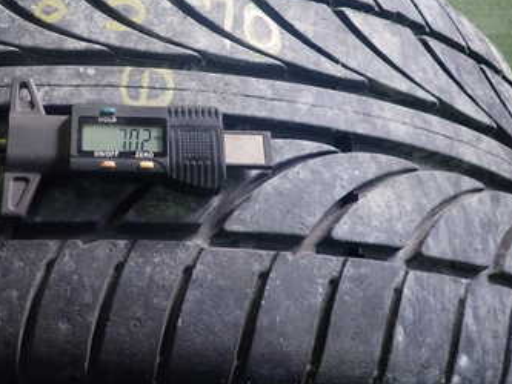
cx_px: 111
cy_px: 118
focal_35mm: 45
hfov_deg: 40.5
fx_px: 666
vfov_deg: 31.9
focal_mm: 4.5
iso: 200
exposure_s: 1/60
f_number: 2
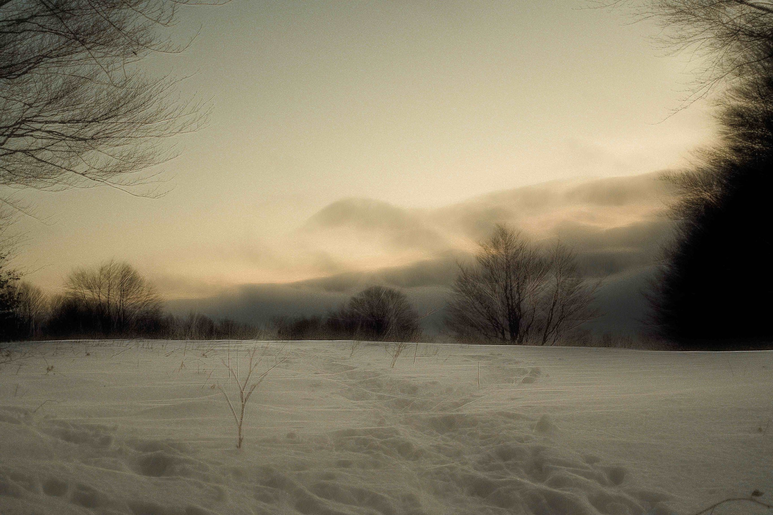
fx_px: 1439
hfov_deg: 30.1
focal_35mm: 67
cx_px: 386
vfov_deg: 20.3
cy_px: 258
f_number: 4
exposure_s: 1/40
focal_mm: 45
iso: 800
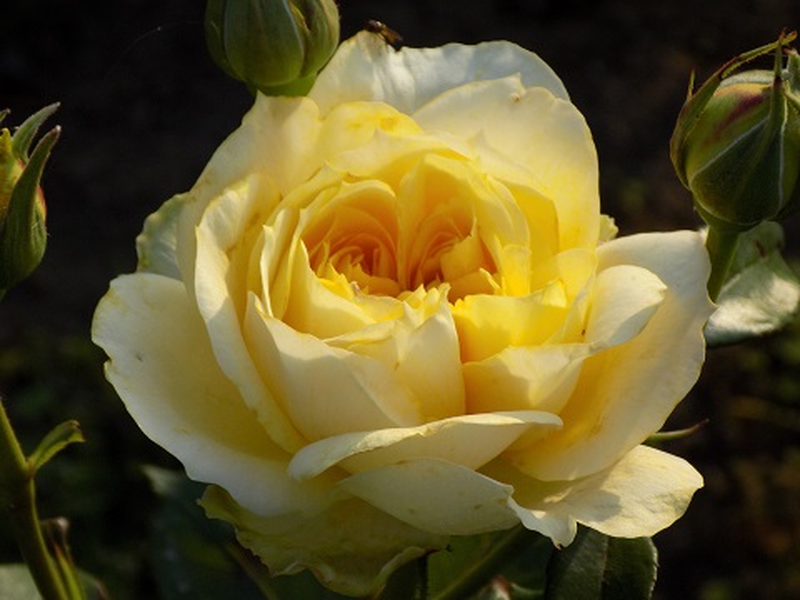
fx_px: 3051
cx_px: 400
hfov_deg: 14.9
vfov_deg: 11.2
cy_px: 300
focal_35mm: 132
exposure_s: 1/30
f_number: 5
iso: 100
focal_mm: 23.4
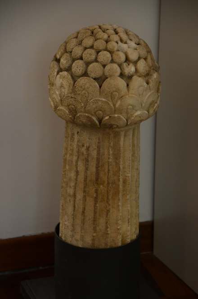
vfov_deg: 12.5
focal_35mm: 165
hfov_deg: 8.3
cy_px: 150
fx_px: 1367
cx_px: 99
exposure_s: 1/30
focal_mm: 110
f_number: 5.6
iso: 1000
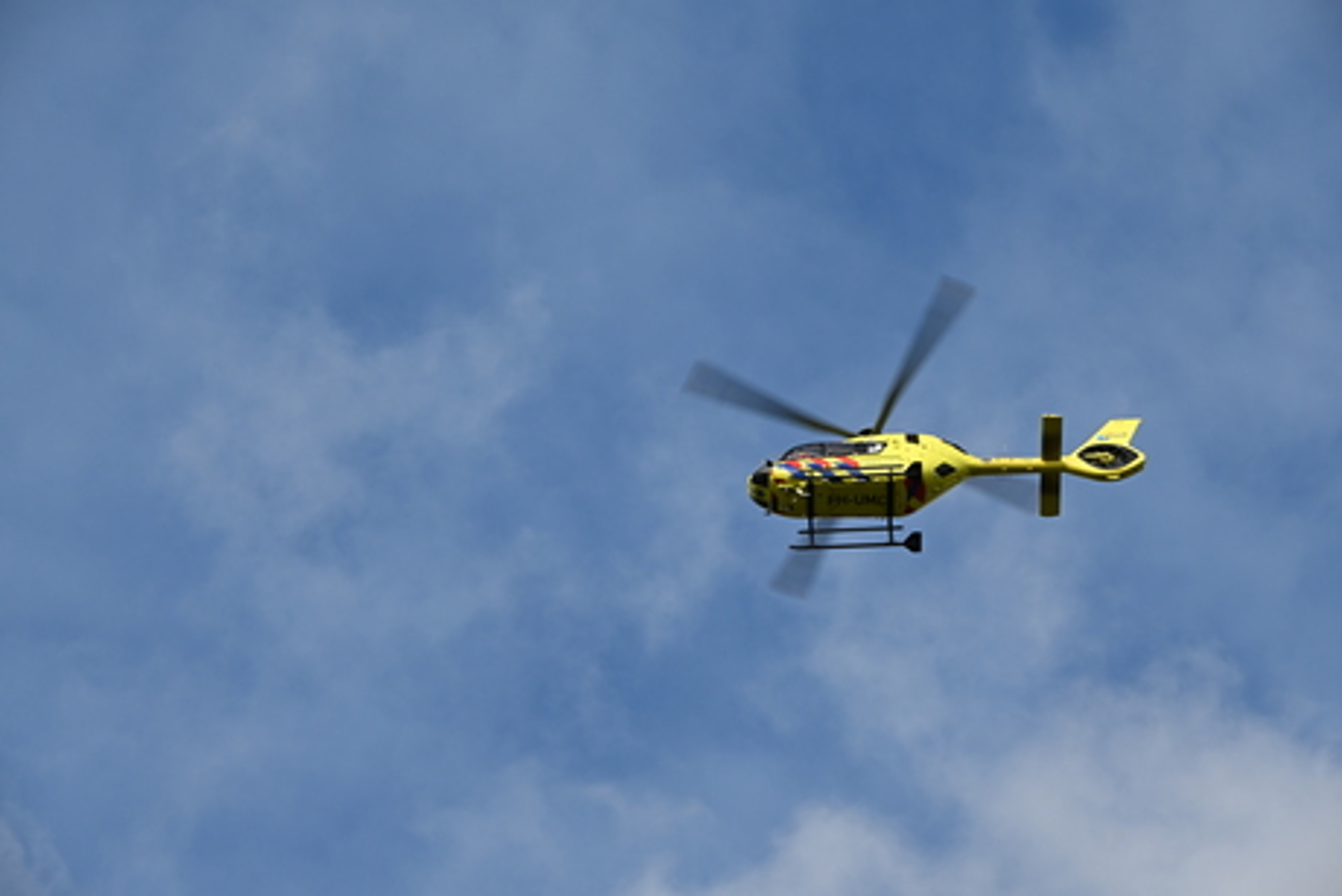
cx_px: 671
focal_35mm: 200
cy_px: 448
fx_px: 7457
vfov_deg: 6.9
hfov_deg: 10.3
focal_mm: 200
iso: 280
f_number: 18
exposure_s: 1/200
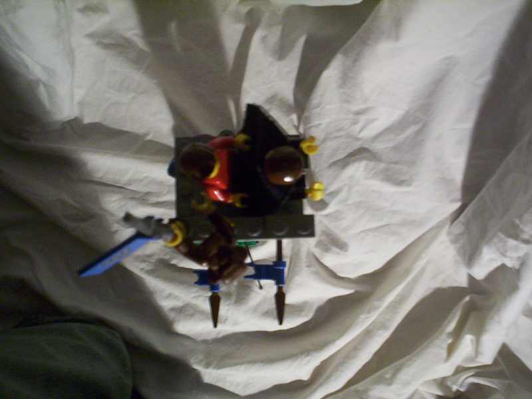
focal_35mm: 38
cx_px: 266
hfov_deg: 49.0
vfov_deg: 37.7
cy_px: 200
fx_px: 584
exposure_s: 1/9.05
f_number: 4.5
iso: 200
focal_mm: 4.99
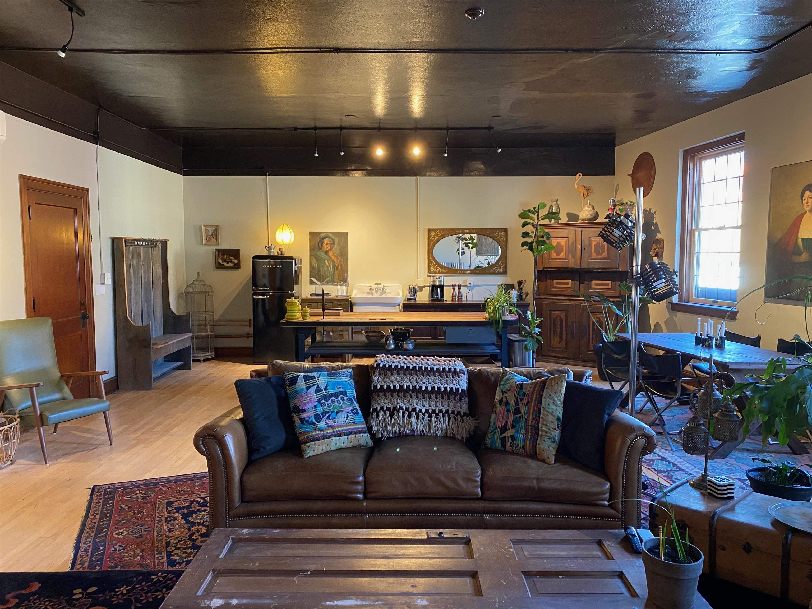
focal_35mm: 26
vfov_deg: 53.1
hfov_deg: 67.3
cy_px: 304
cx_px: 406
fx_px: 610
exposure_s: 1/40
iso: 500
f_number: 1.8
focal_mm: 4.25
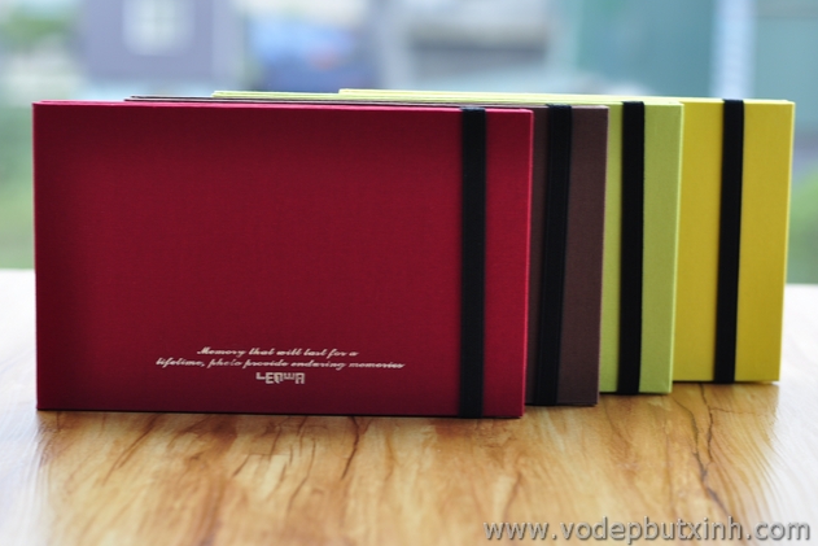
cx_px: 406
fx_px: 1727
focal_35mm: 76
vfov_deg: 18.0
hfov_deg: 26.6
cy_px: 274
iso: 200
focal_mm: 50
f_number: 4
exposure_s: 1/25
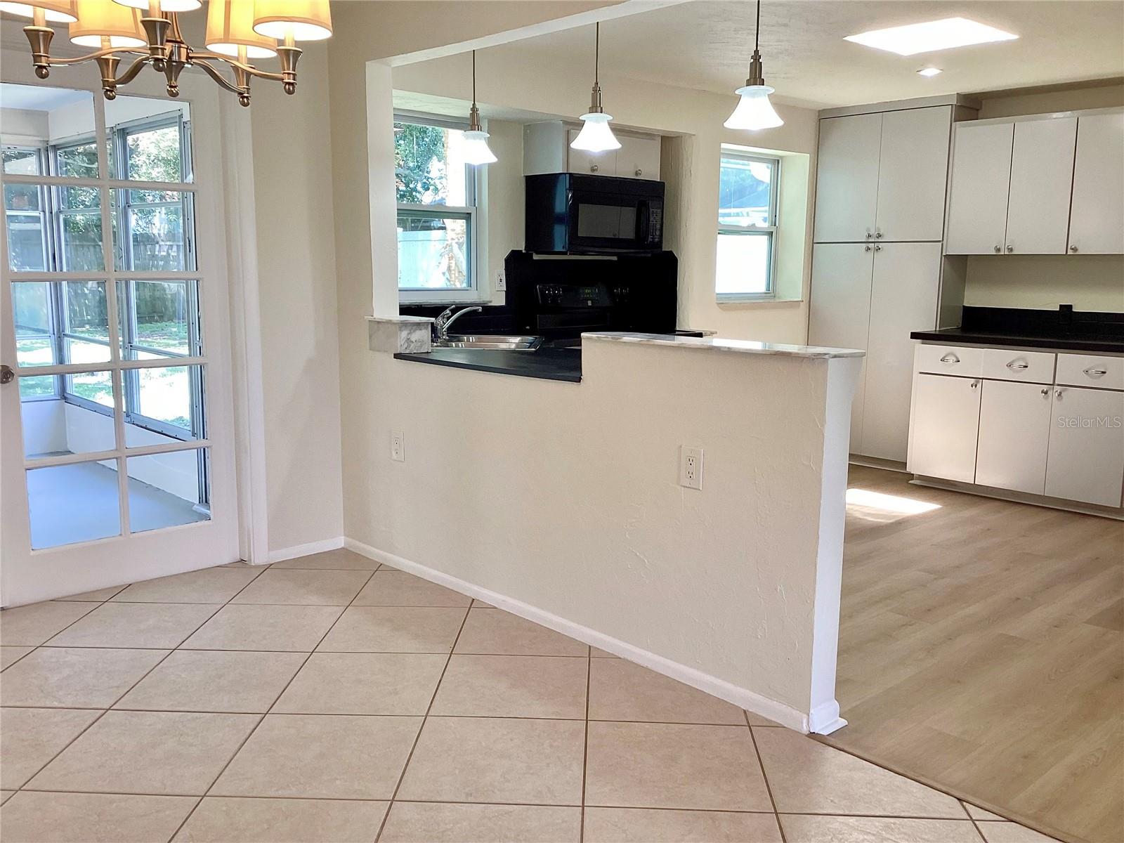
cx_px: 562
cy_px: 422
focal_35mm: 31
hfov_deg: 58.4
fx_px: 1007
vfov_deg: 45.4
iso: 50
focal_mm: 3.3
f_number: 2.4
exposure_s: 1/60
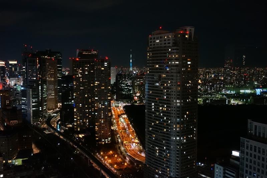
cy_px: 89
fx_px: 267
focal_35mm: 36
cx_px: 134
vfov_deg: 36.8
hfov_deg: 53.2
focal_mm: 24
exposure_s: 1/25
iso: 6400
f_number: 4.5
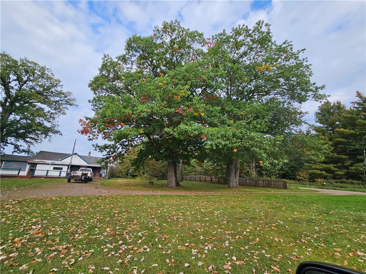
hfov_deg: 106.2
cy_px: 137
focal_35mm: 13
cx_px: 183
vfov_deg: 89.9
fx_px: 137
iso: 50
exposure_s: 1/1276
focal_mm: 2.2
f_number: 2.2
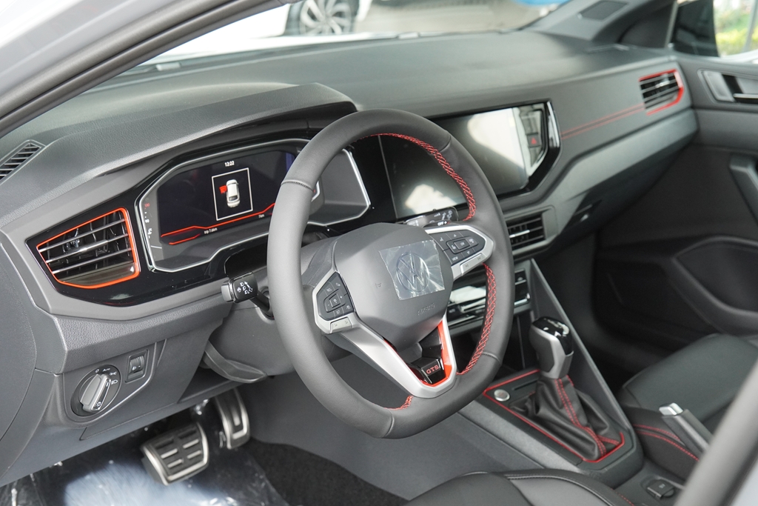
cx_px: 379
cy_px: 253
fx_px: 1042
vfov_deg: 27.3
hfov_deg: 40.0
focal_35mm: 50
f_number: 4
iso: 1600
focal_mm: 33
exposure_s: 1/160
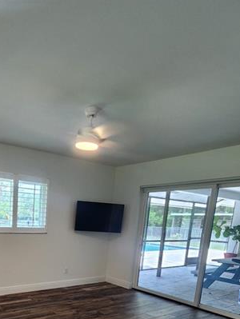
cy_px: 262
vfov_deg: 62.5
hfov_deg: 50.2
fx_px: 231
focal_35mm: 25
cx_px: 34
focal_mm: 2.2
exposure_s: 1/60
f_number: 2.2
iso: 200
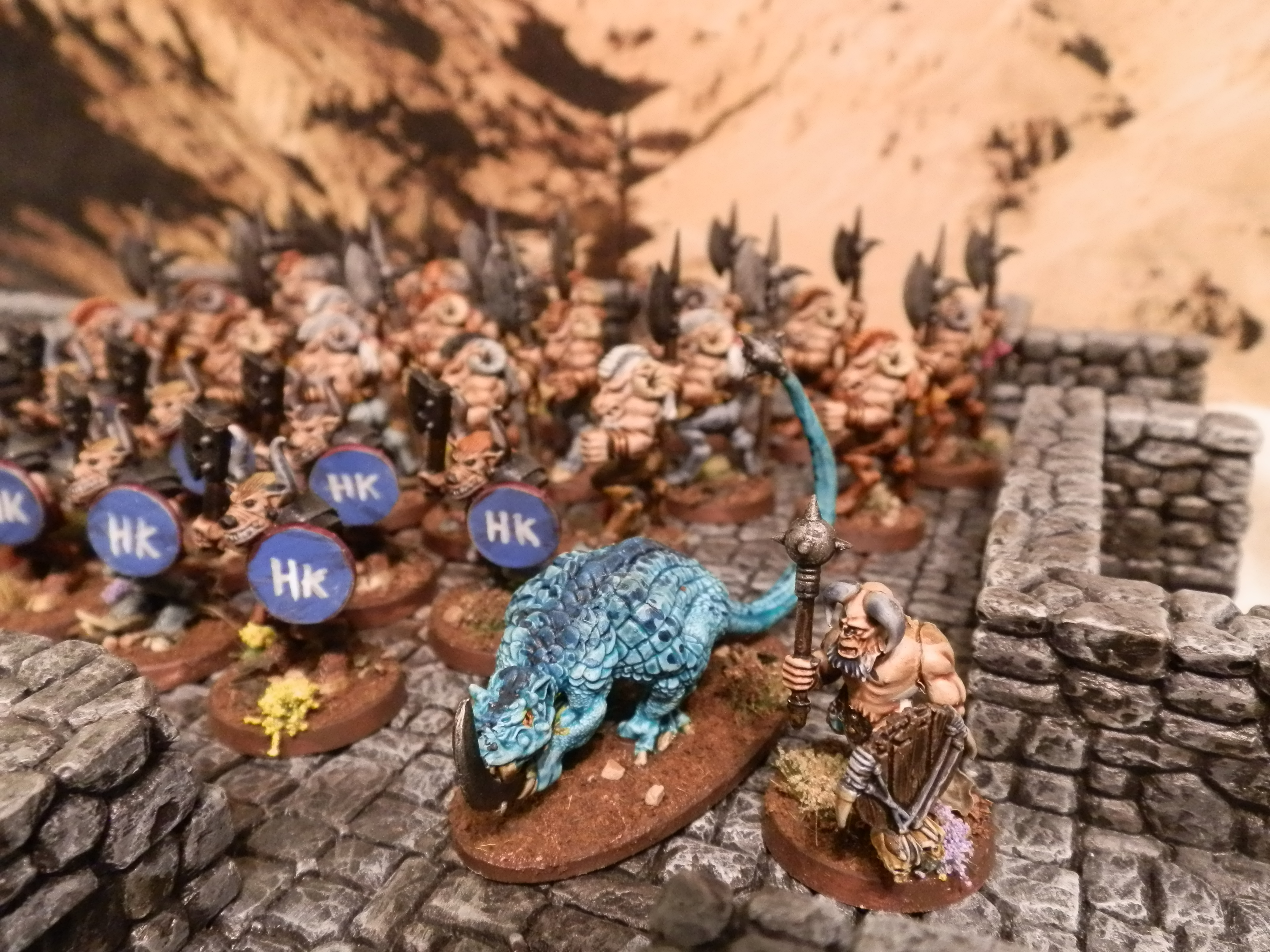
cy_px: 476
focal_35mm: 28
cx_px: 635
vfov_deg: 49.7
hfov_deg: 63.4
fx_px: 1027
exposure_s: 1/50
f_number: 3.1
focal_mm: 5
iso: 400
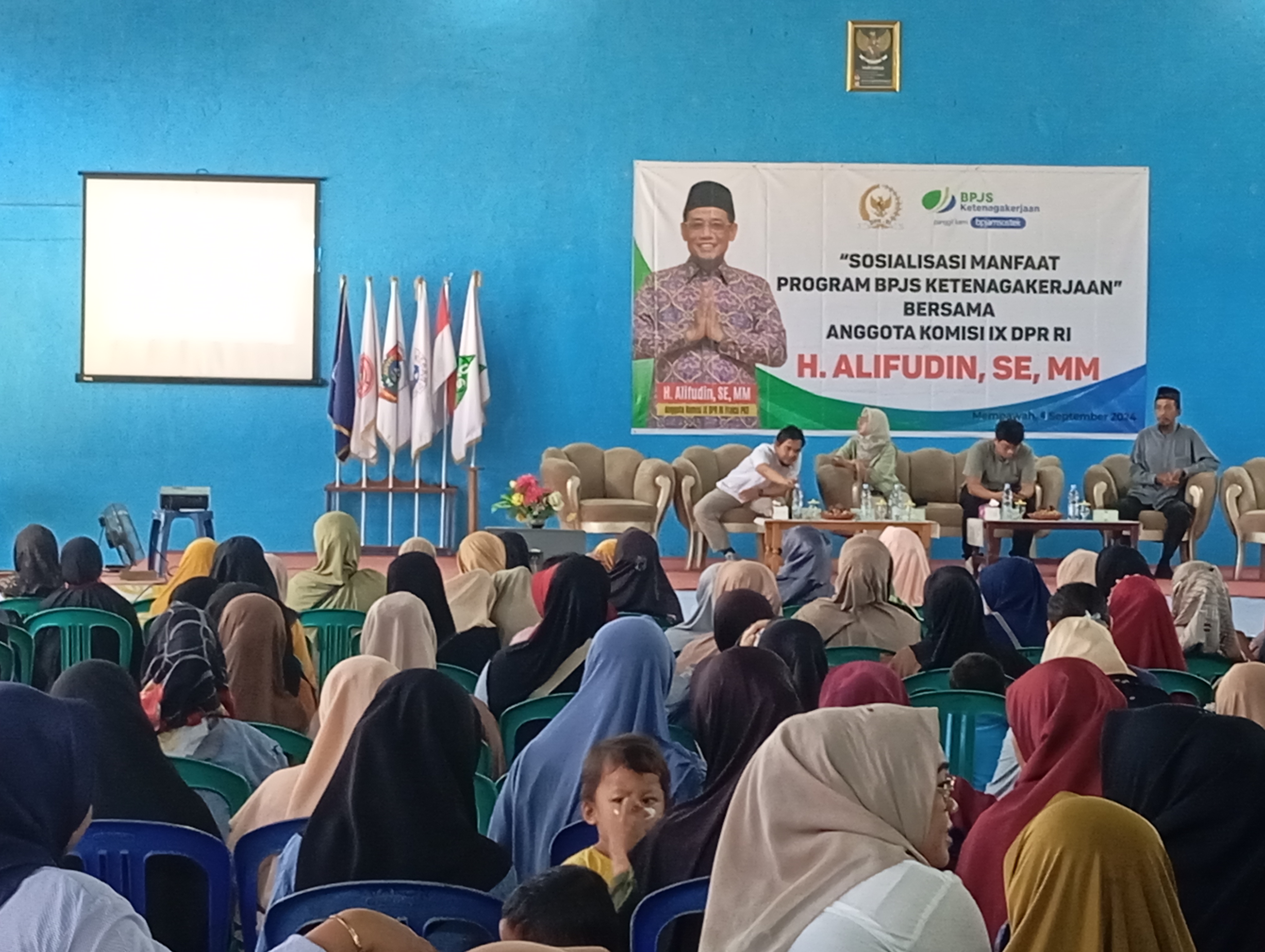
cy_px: 476
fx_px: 3111
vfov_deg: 17.4
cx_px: 632
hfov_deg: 23.0
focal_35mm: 85
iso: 1030
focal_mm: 4.22
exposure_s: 1/33.3
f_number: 1.8
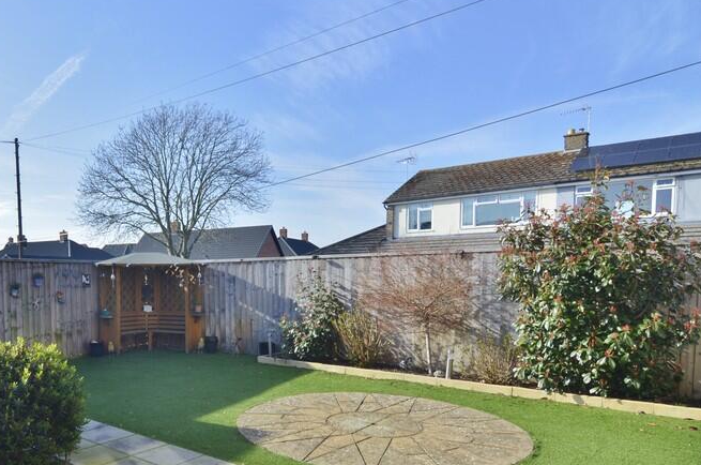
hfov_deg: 66.5
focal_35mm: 26
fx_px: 501
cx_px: 194
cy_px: 314
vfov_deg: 48.8
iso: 200
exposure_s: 1/250
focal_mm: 11
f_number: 8
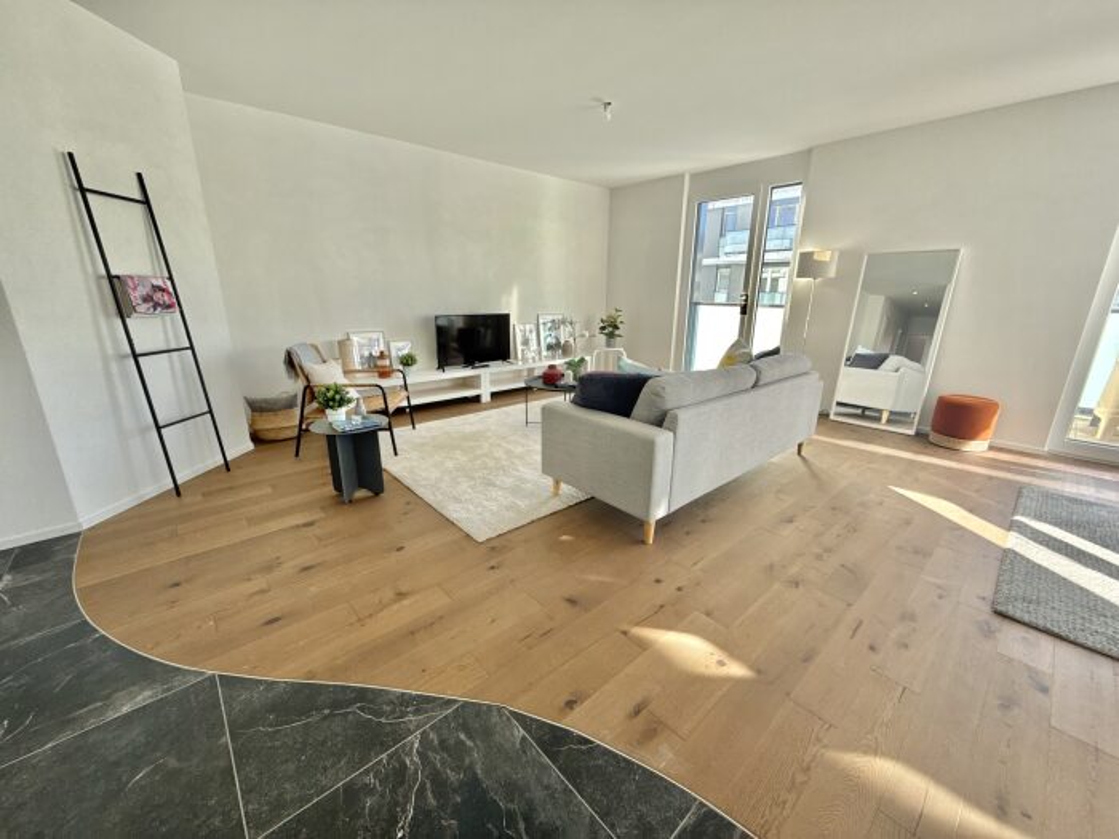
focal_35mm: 14
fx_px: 453
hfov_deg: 102.1
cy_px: 420
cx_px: 560
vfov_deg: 85.7
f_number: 2.2
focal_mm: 2.22
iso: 64
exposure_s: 1/145
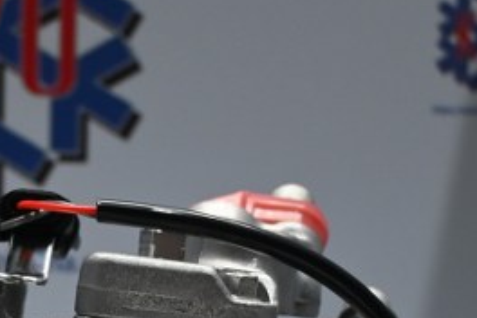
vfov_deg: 11.6
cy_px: 458
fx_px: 1504
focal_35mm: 114
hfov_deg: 17.5
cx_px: -14
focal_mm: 25
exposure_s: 1/125
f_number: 4.2
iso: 900
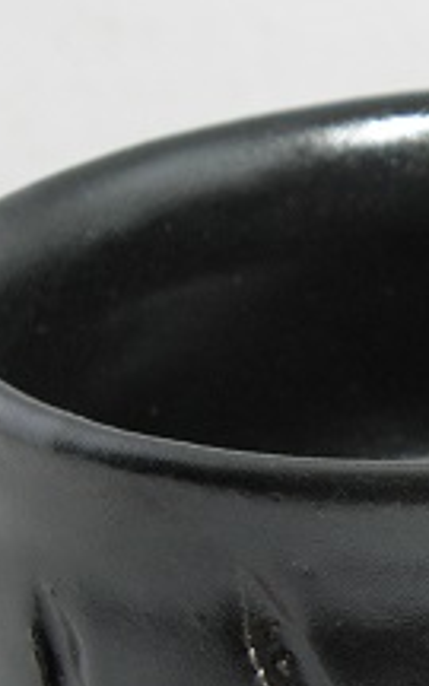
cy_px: 499
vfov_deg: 18.3
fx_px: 2114
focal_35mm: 113
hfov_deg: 10.8
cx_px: 788
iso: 125
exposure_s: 1/25
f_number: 3.1
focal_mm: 6.44
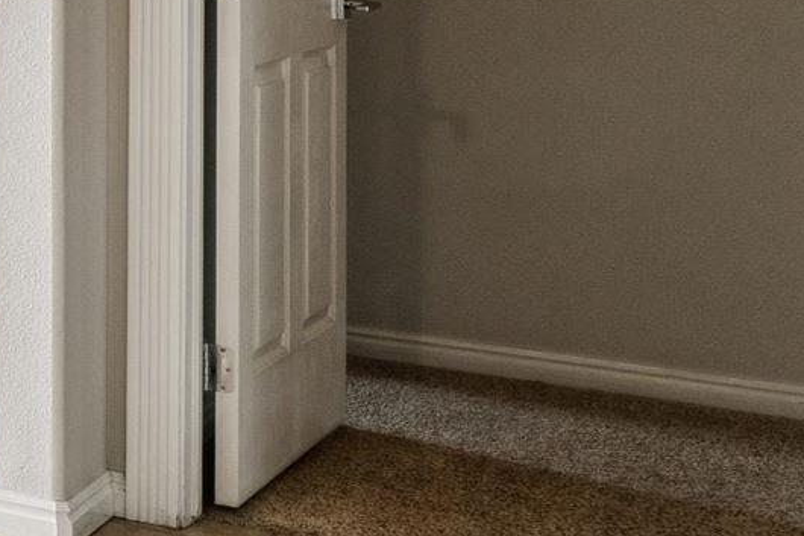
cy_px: -143
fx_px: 2007
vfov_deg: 14.6
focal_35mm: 90
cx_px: -1376
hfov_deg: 12.9
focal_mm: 15.5
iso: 400
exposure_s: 1/13
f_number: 13
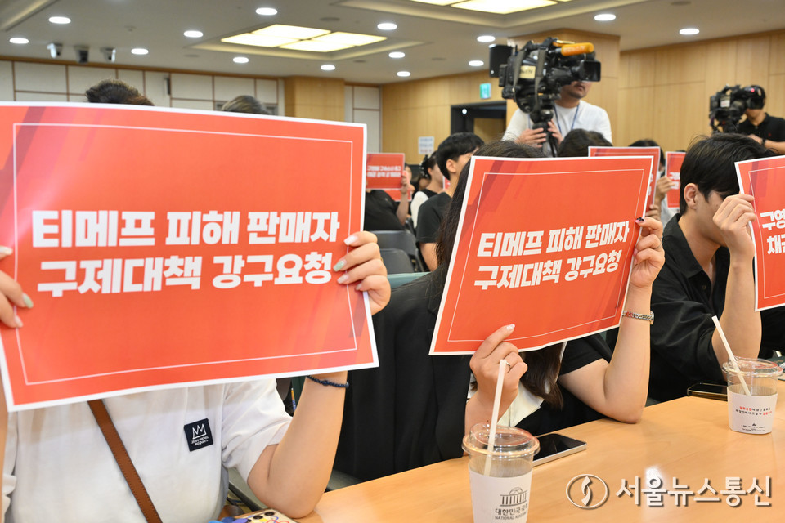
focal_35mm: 37
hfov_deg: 51.9
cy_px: 262
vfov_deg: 35.9
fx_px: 807
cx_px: 392
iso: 2000
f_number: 6.3
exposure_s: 1/250
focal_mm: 37
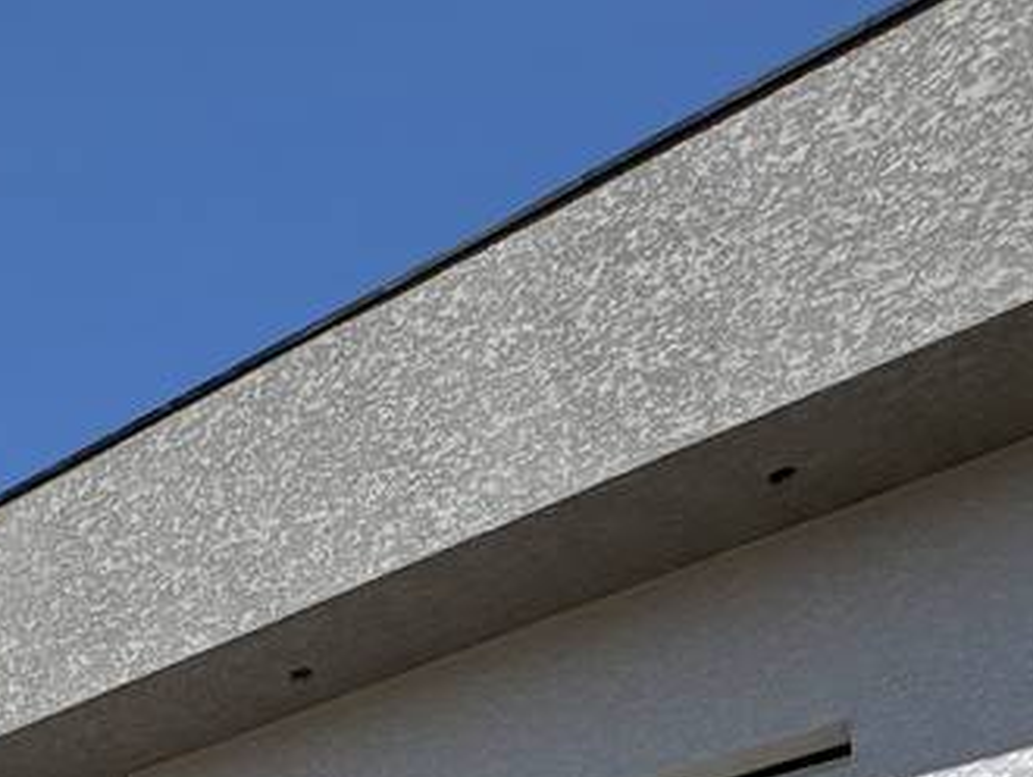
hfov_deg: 30.0
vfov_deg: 18.8
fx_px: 1822
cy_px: 1388
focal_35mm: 61
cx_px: 56
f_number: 2.2
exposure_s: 1/3390
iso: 50
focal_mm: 2.22
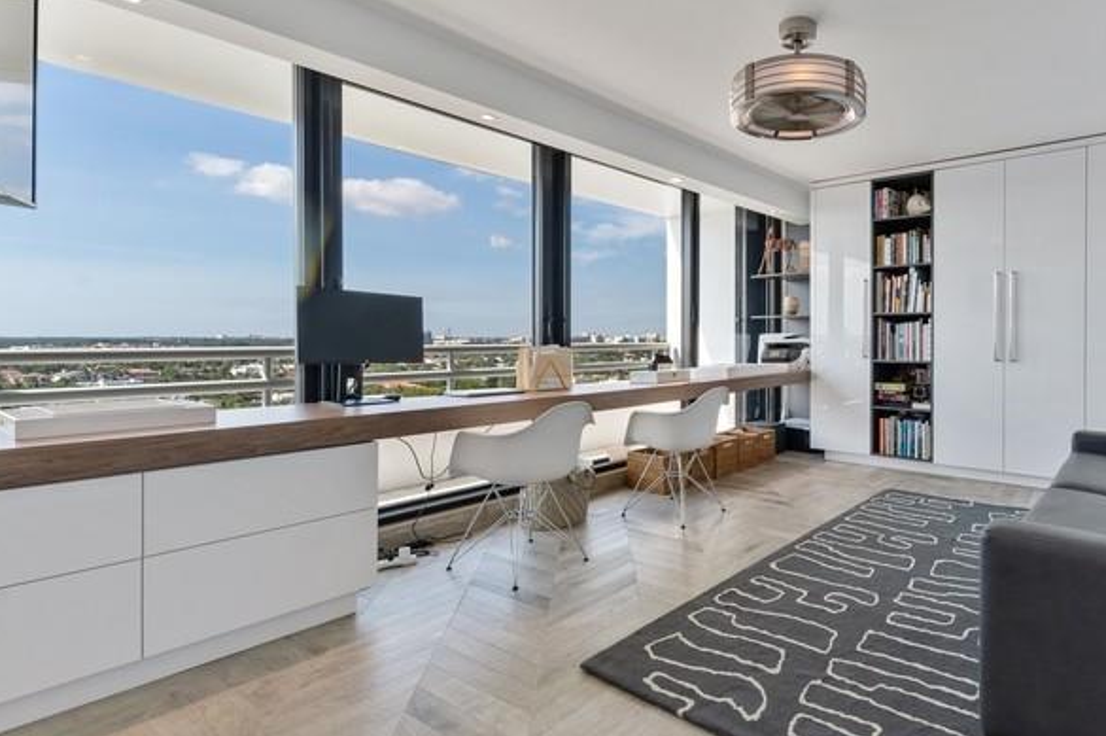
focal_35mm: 20
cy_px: 348
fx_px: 614
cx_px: 722
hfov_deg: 81.6
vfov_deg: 61.8
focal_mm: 13
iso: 100
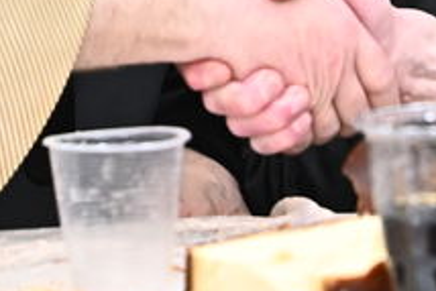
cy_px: -432
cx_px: 316
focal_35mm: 209
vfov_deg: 6.3
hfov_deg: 9.8
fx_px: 2533
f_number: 4
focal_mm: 32
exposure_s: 1/200
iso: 2500
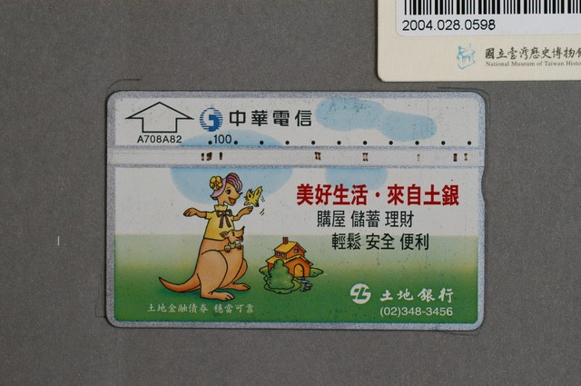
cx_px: 290
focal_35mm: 90
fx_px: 1451
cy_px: 193
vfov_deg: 15.1
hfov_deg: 22.6
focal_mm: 60
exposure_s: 1/20
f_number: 6.3
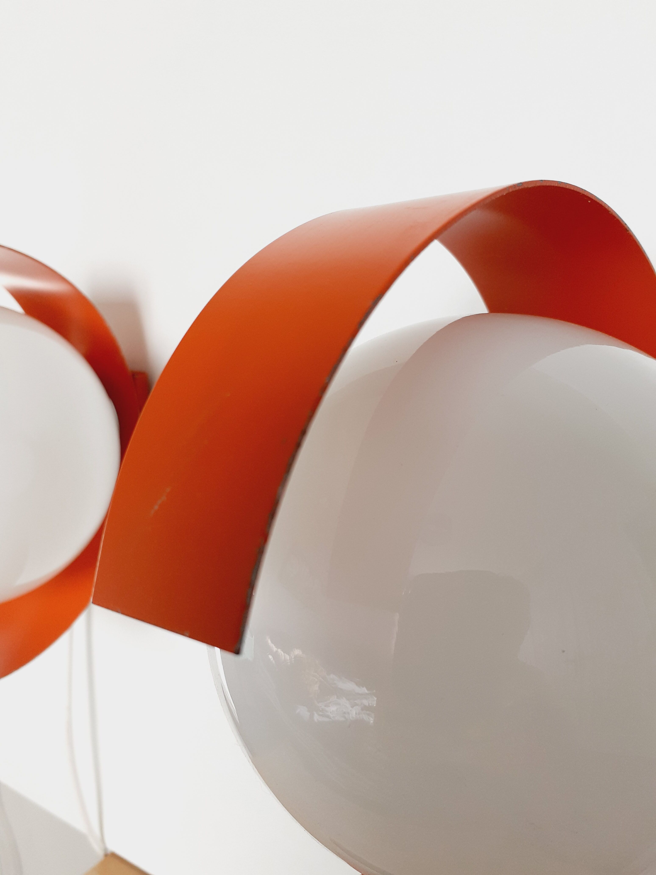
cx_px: 328
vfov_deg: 65.3
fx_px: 682
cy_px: 438
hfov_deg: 51.4
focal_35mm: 27
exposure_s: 1/153
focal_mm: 3.6
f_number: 1.9
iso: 40
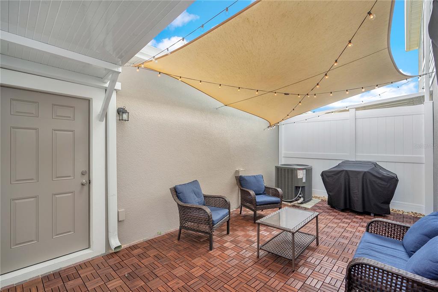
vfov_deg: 73.7
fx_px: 195
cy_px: 146
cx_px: 219
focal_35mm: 16
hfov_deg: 96.8
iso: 100
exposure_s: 1/60
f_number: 4.5
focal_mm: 16
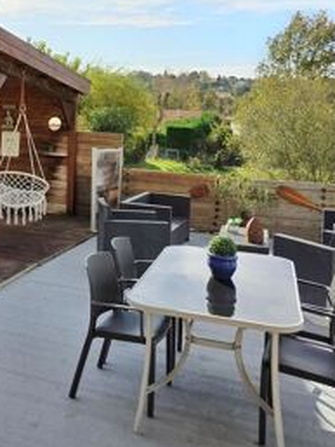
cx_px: 62
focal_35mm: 43
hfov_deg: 32.5
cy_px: 115
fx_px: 556
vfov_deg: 42.6
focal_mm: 4.75
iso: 100
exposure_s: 1/416
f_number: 1.8
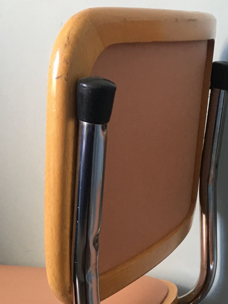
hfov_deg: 18.0
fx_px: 720
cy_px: 302
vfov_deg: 22.9
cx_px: 92
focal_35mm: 82
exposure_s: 1/17
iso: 40
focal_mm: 4.15
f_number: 2.2
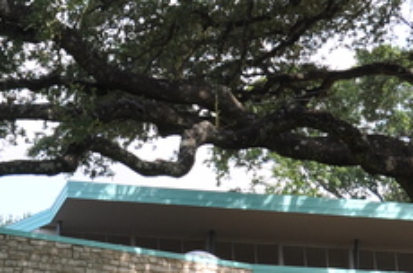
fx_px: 1569
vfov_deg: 9.9
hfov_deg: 14.9
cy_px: 259
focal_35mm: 137
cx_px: 106
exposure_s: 1/250
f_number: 7.1
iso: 200
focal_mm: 21
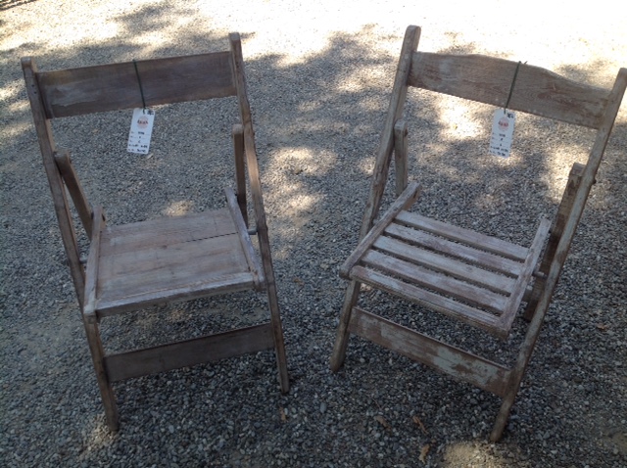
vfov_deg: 40.6
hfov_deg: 52.7
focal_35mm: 35
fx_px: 633
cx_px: 314
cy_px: 234
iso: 50
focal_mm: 4.28
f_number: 2.4
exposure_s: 1/512
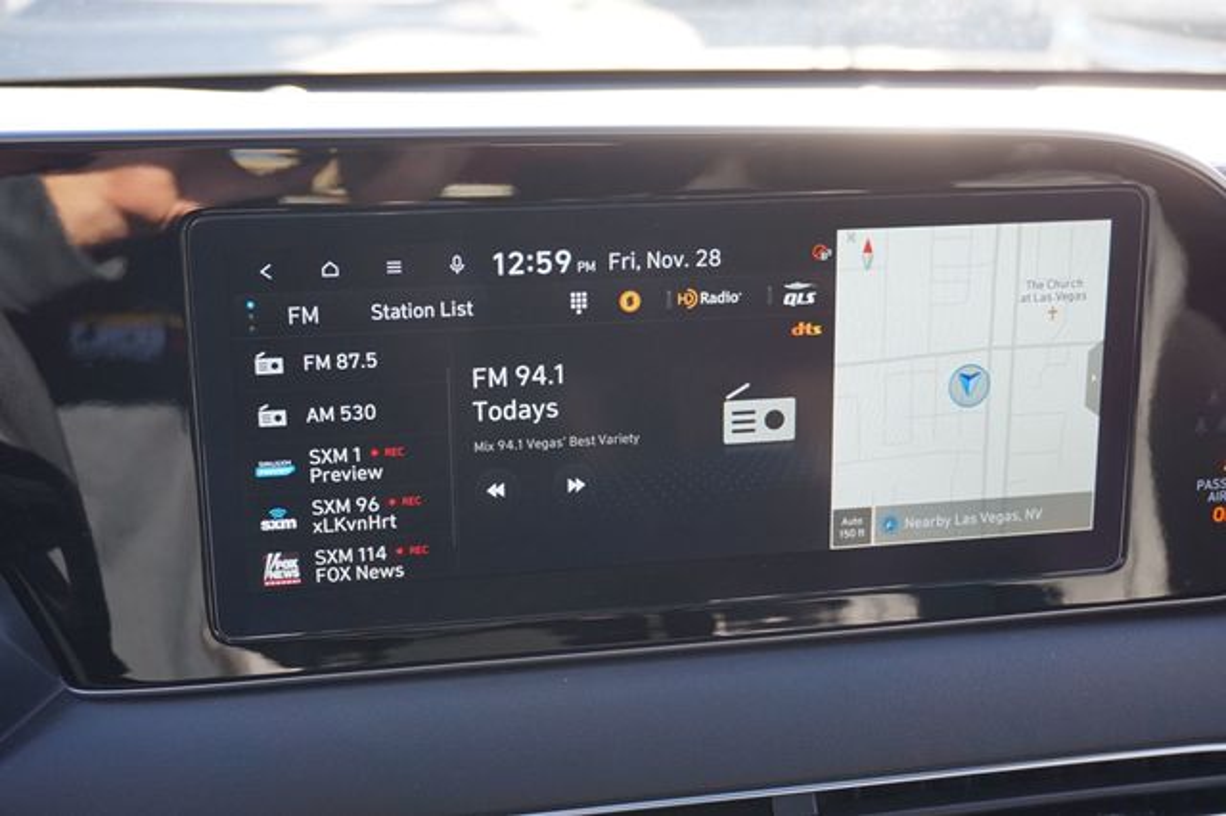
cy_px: 408
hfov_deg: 45.0
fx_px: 1481
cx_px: 613
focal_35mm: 44
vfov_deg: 30.8
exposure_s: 1/60
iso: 200
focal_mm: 29
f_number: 4.5
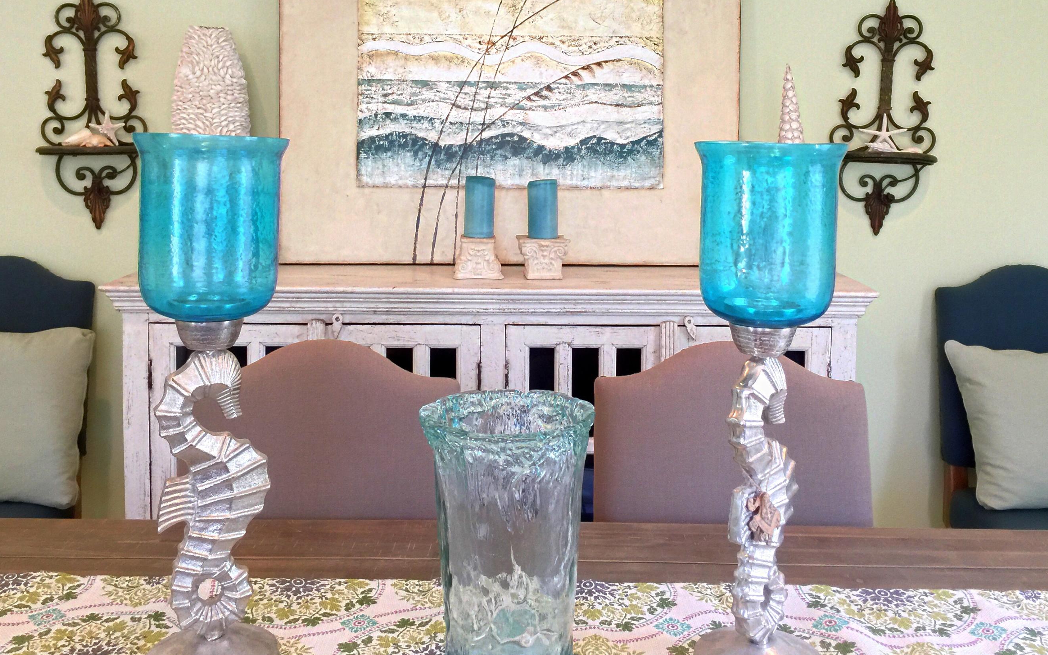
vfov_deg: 35.9
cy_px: 217
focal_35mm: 35
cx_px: 507
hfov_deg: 55.3
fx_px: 1000
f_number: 2.2
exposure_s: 1/30
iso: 50
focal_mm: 4.15
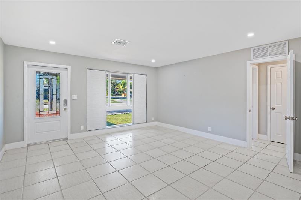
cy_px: 100
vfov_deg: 67.3
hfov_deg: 90.0
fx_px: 150
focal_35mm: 18
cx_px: 150
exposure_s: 1/6
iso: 200
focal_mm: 18
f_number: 8
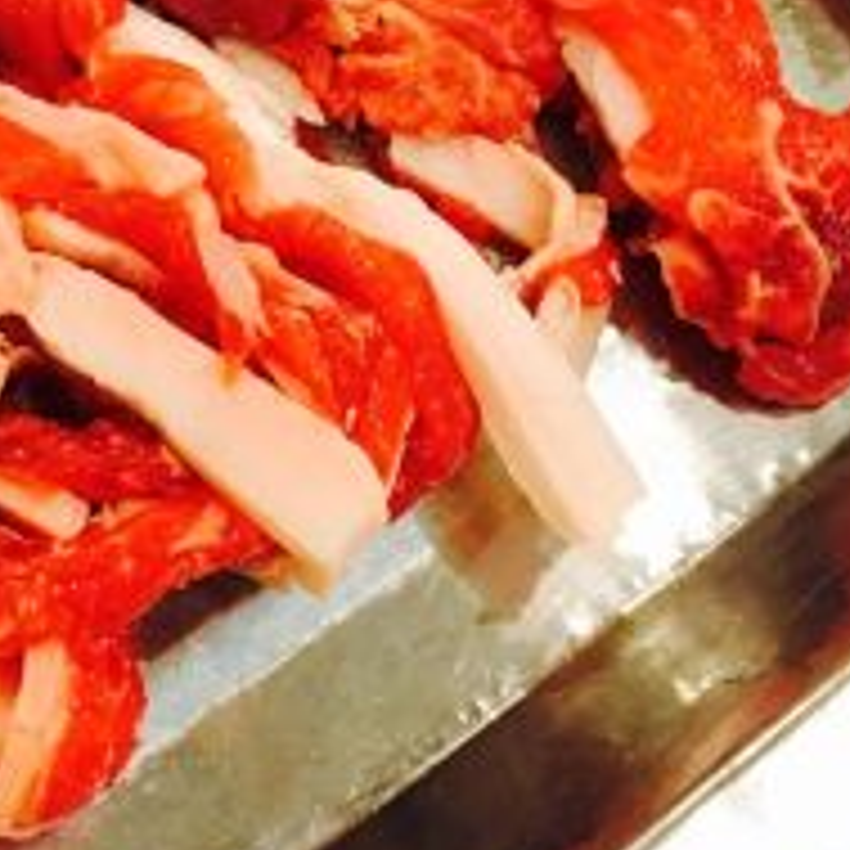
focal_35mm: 95
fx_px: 2639
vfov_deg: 17.6
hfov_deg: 17.7
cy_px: -103
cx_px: -56
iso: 200
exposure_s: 1/33
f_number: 2.2
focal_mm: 4.15
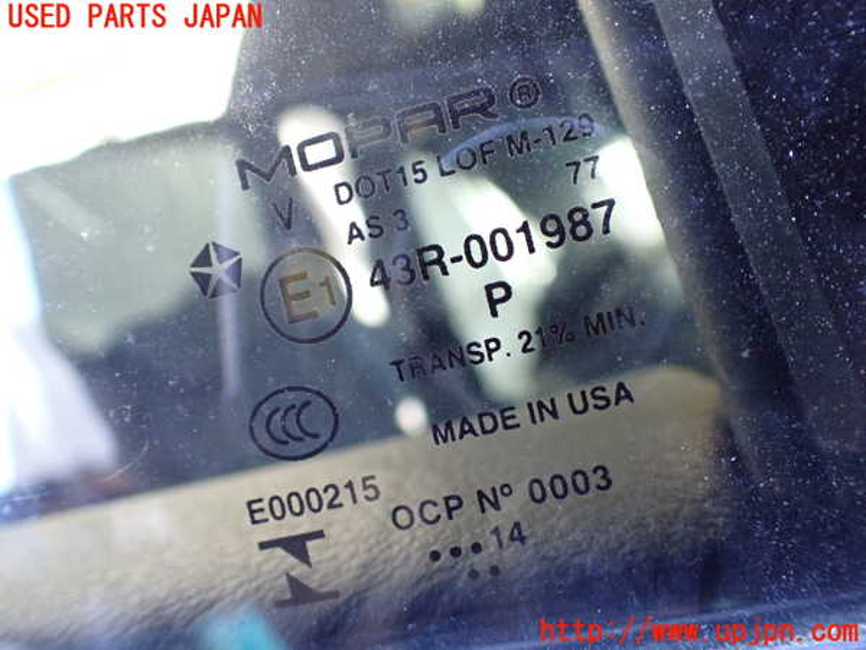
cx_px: 433
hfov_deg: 60.0
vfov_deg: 46.8
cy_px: 325
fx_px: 751
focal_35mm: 30
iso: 800
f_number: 2.3
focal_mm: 5.4
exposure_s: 1/100
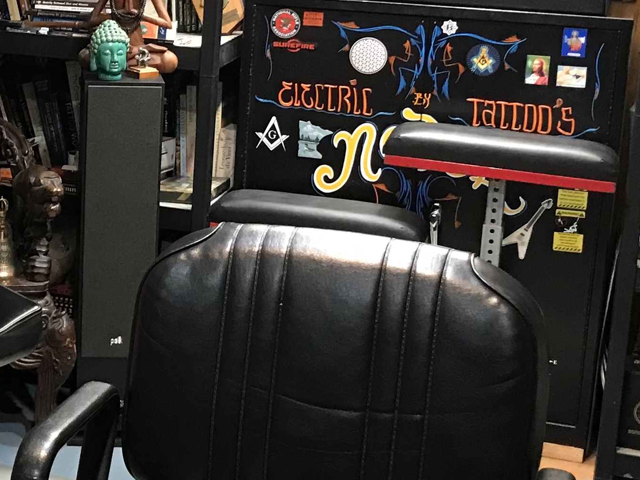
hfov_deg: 22.4
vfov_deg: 17.5
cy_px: 171
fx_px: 1553
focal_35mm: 84
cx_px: 4
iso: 80
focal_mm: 3.99
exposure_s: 1/15
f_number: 1.8
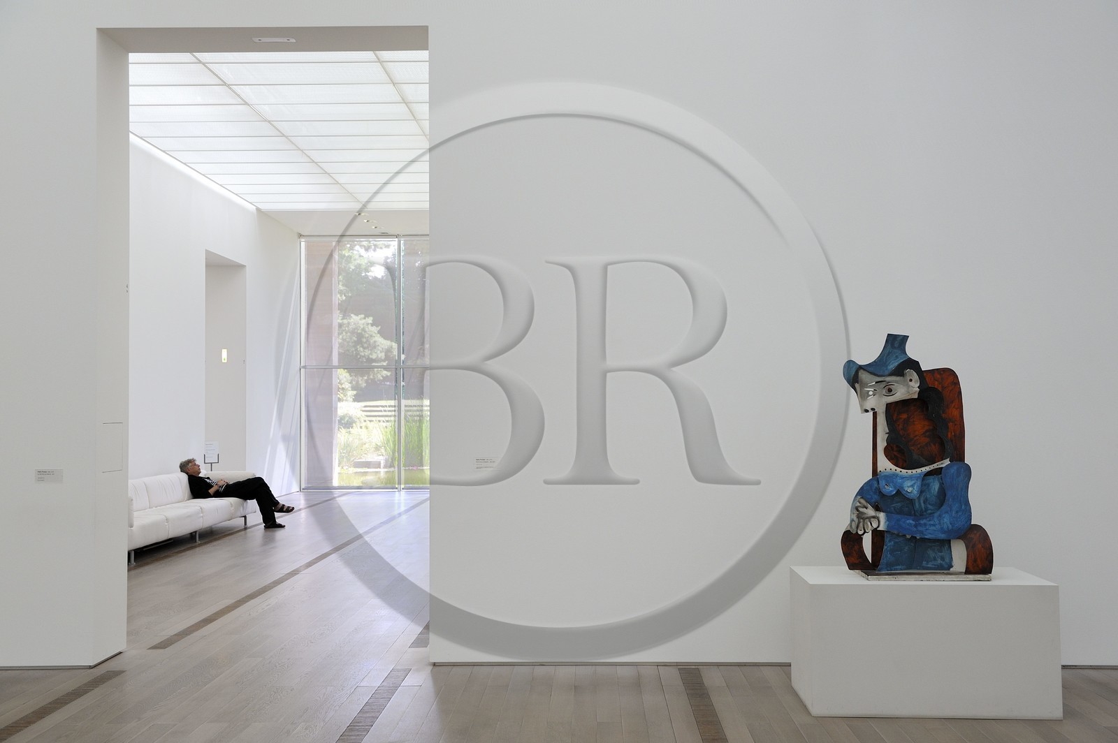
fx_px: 1179
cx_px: 559
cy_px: 372
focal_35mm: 38
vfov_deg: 35.0
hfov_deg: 50.7
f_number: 5.6
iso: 800
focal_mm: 38
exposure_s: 1/60
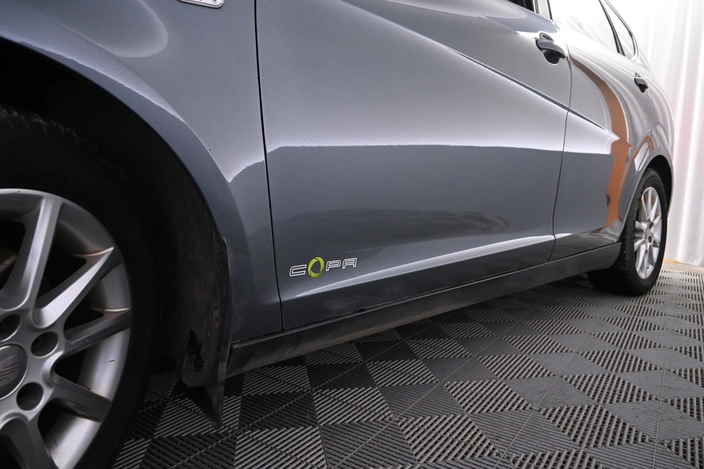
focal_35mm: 24
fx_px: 469
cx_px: 352
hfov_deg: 73.7
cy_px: 234
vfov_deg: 53.1
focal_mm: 16
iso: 3200
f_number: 4
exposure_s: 1/100
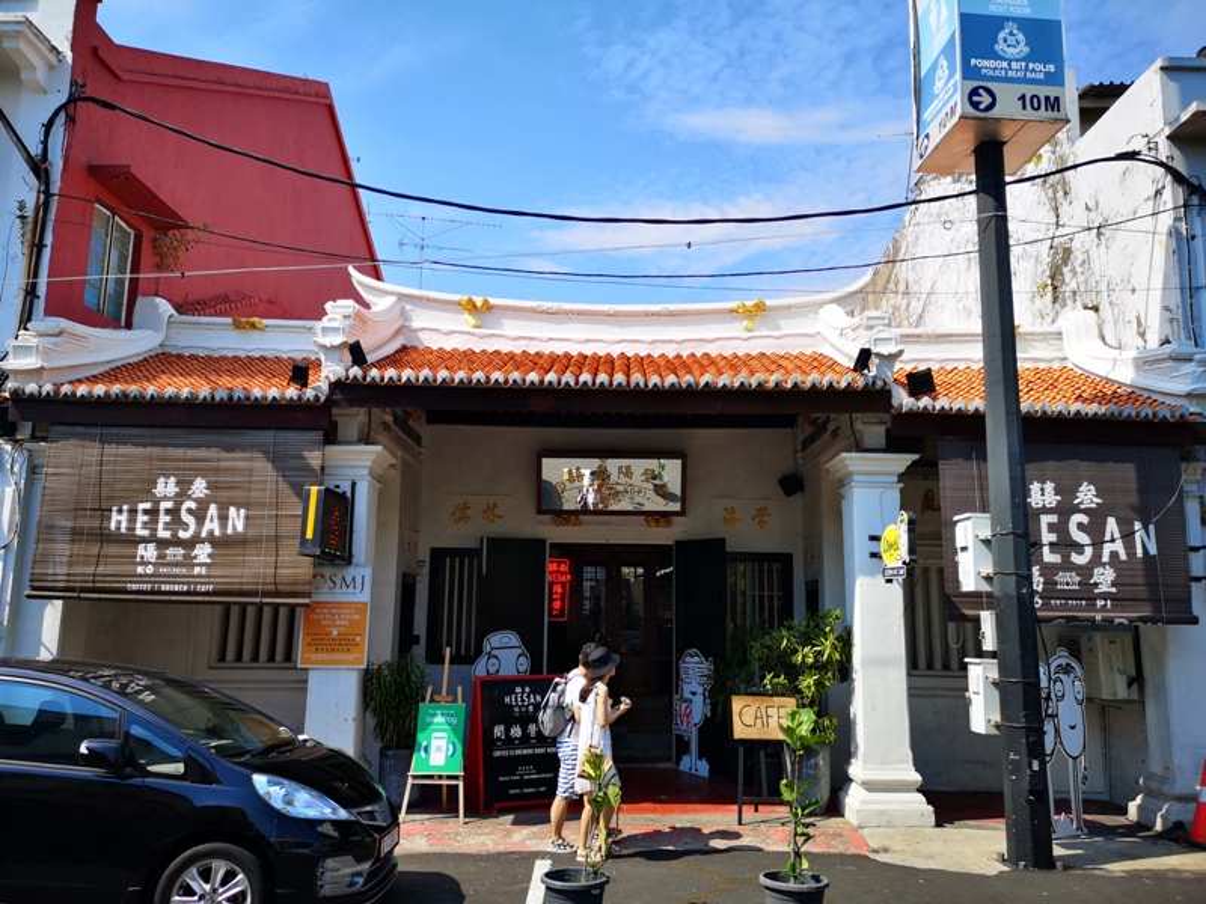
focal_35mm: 27
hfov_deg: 65.3
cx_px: 603
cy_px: 452
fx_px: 941
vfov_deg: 51.4
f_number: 1.8
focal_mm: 3.95
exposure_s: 1/1764
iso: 50
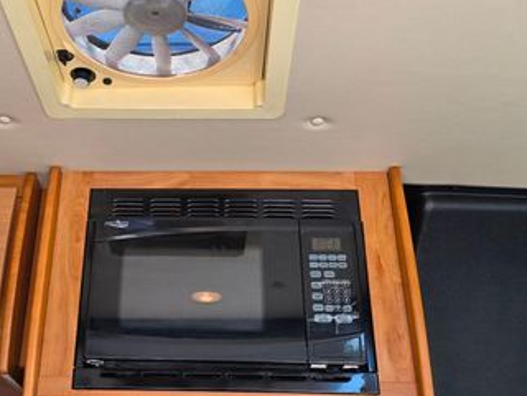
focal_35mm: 46
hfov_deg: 40.7
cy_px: 155
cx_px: 170
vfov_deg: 31.4
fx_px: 700
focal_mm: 6.3
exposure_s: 1/180
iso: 40
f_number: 1.7
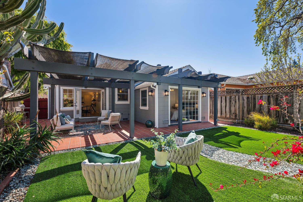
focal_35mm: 15
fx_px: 126
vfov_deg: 77.3
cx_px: 152
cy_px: 101
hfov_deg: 100.4
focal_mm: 15
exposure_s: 1/200
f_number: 8
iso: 140
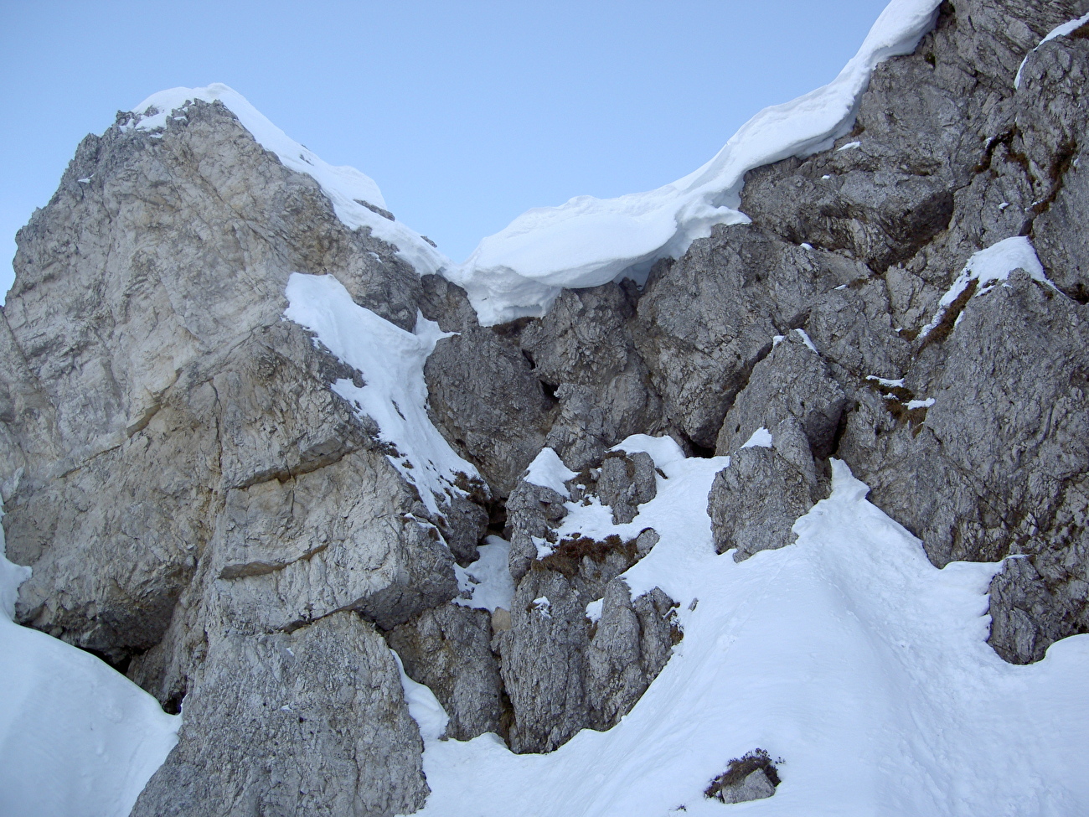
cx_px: 544
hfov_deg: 47.9
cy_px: 408
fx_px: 1227
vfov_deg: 36.8
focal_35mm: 39
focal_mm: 8
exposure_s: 1/250
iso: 50
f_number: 2.8
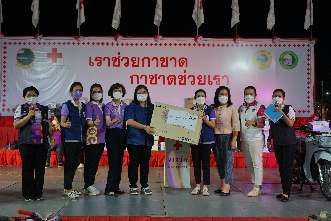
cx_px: 165
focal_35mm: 38
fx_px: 349
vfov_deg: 35.1
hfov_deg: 50.7
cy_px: 112
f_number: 4
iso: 1000
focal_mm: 37
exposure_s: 1/160
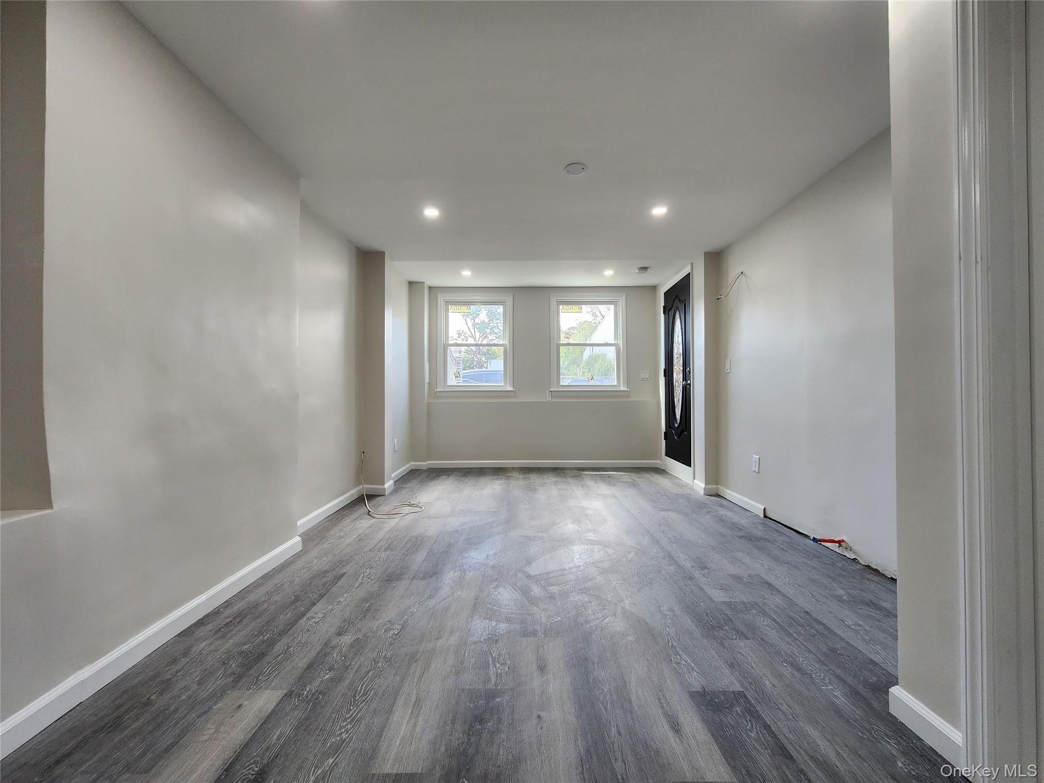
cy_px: 392
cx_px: 522
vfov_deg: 89.9
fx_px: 392
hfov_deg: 106.2
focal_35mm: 13
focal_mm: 2.2
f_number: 2.2
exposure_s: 1/60
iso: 125
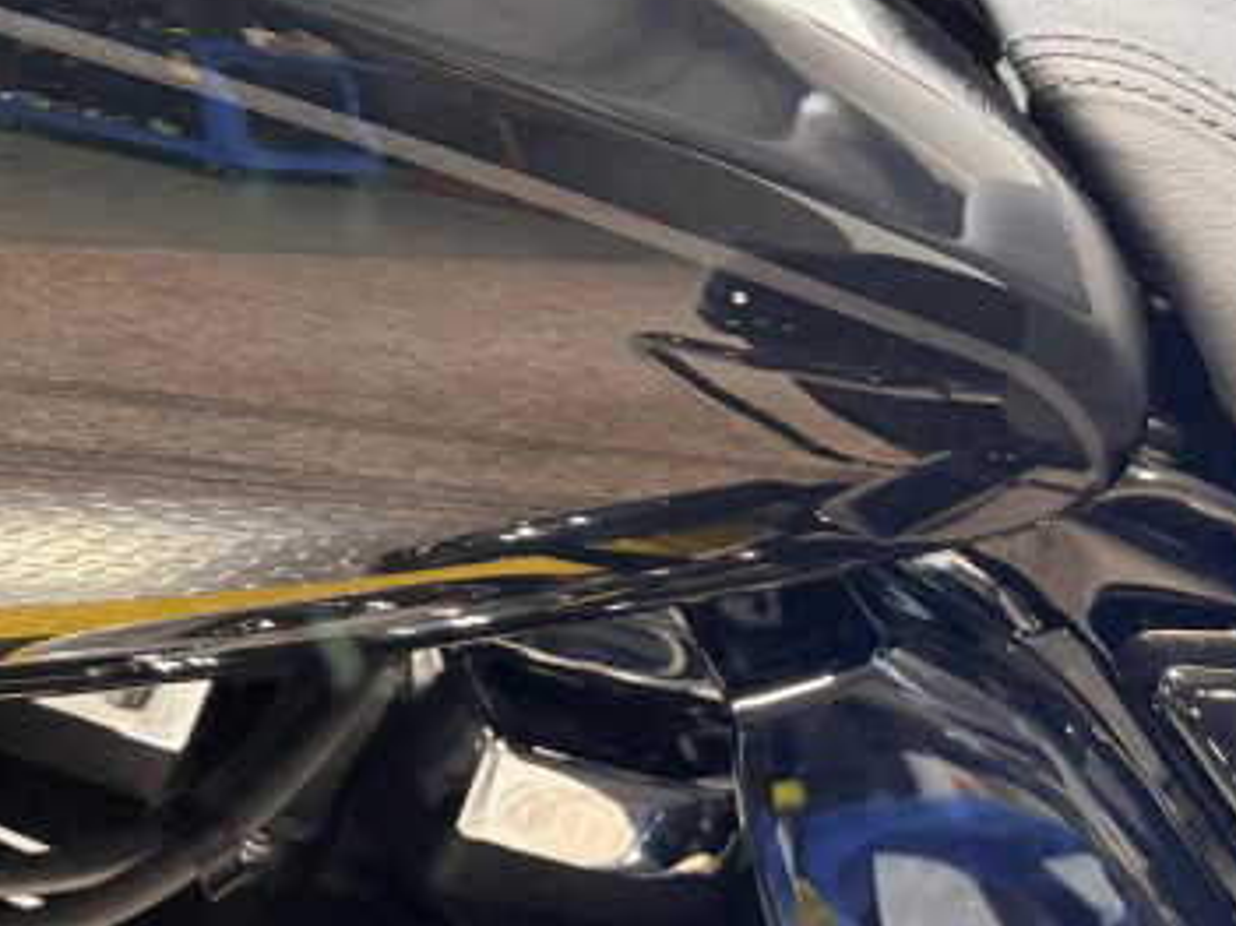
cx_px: -326
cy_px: -169
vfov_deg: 17.8
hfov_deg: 22.4
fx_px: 2820
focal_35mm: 79
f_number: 1.6
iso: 100
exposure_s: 1/120
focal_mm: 5.96
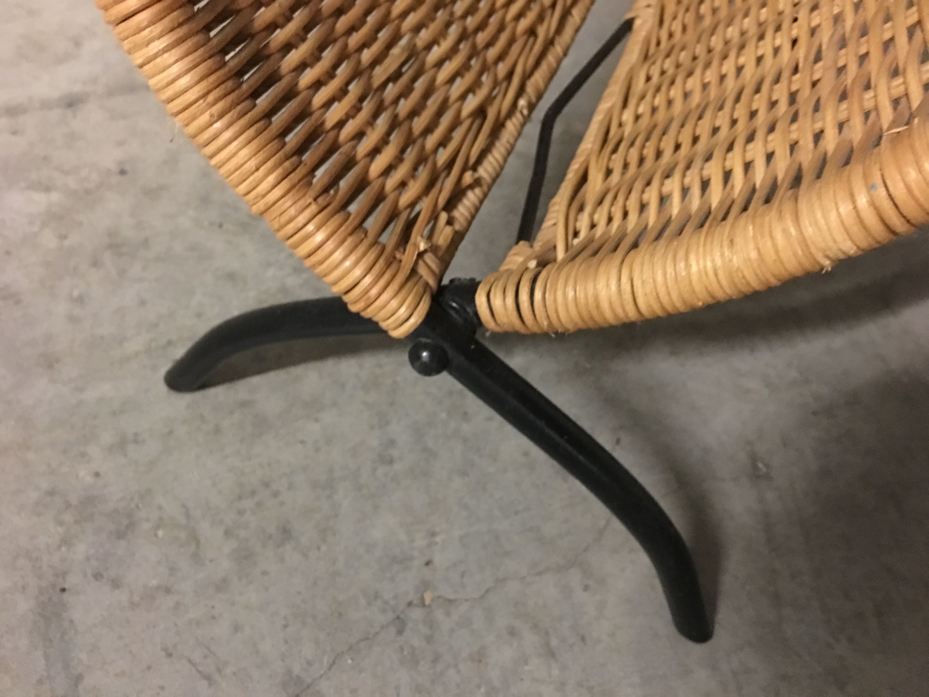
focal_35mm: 29
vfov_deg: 48.2
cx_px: 464
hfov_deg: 61.7
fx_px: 778
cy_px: 348
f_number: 2.2
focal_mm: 4.15
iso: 160
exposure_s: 1/4
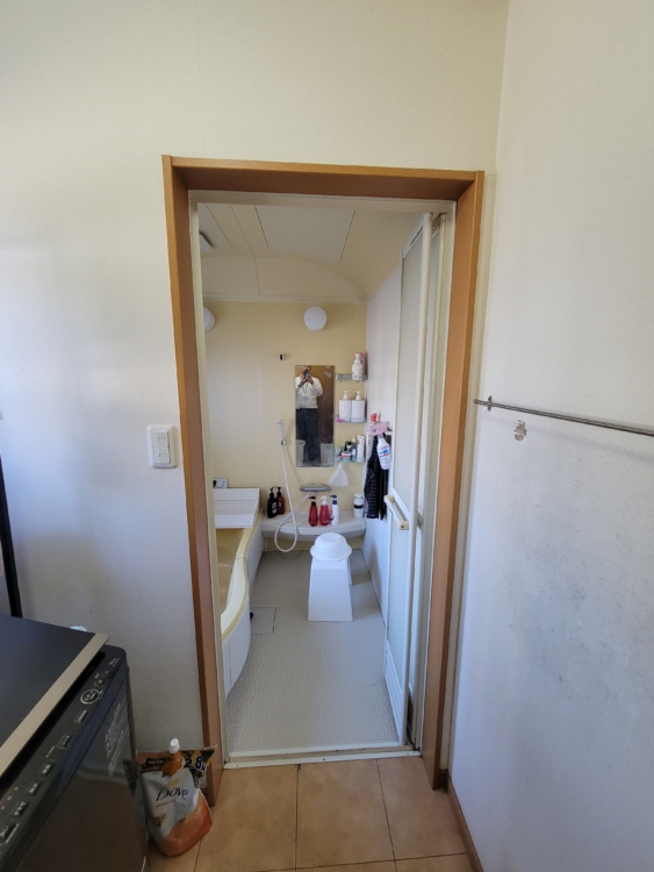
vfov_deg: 106.2
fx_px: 327
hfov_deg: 89.9
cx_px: 327
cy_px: 436
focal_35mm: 13
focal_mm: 2.2
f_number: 2.2
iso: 250
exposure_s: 1/50
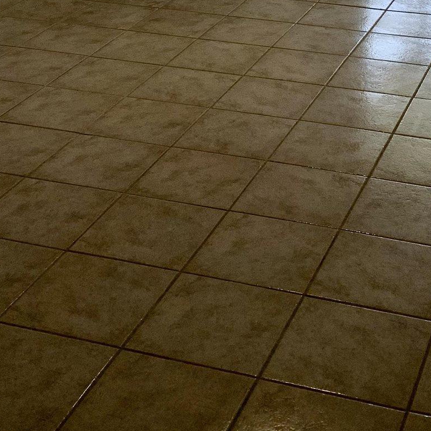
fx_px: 1071
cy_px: -87
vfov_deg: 21.2
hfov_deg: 22.7
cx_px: 287
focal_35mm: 76
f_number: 1.8
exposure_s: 1/120
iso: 40
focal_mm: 3
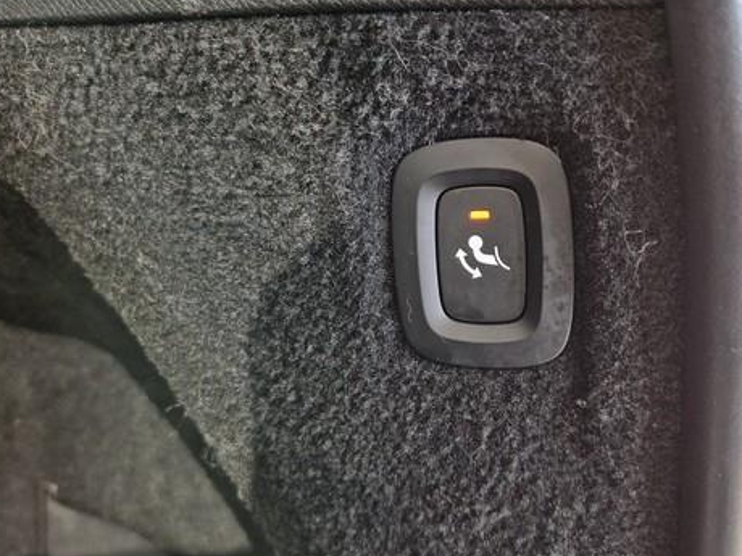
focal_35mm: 32
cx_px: 419
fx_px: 686
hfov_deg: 56.6
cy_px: 293
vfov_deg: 44.1
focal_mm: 5.4
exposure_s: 1/25
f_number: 1.8
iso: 640
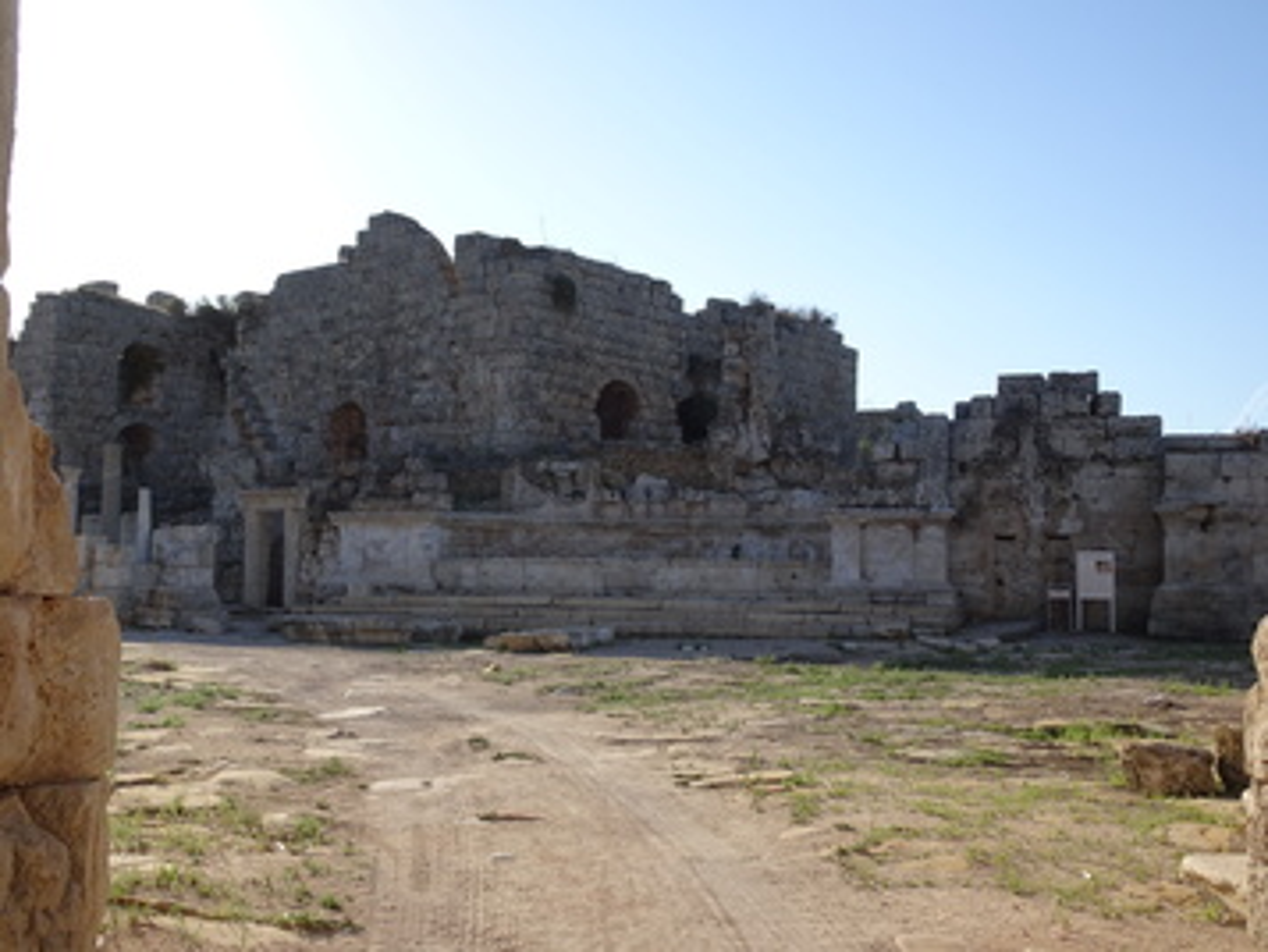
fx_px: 1392
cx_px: 634
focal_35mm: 38
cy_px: 476
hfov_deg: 49.0
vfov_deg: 37.7
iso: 80
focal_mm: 6.56
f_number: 4
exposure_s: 1/640
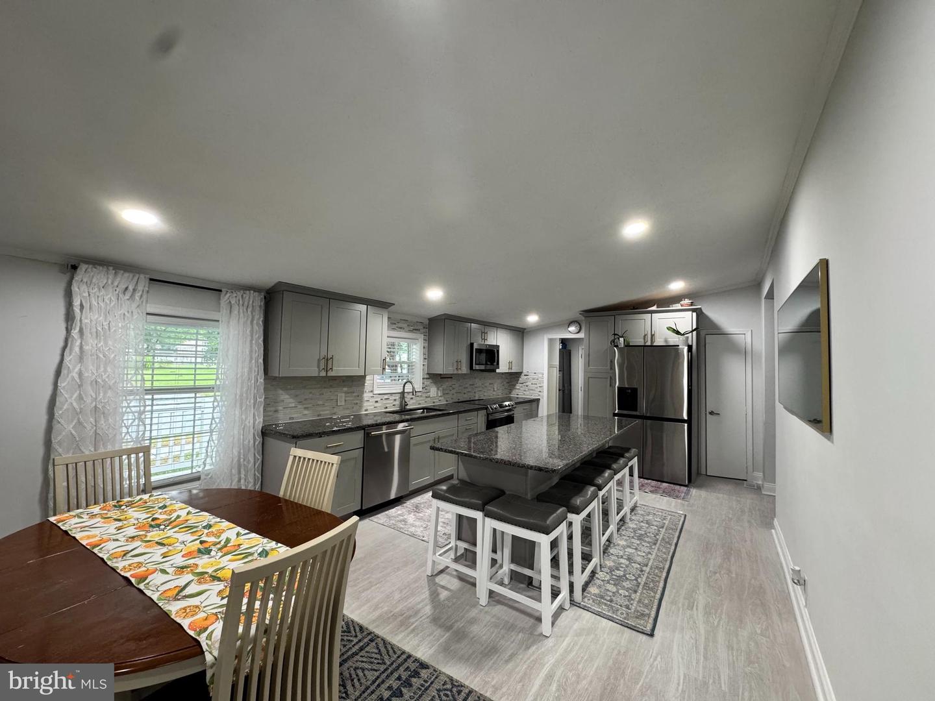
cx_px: 468
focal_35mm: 14
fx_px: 378
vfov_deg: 85.7
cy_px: 350
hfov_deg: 102.1
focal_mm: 2.22
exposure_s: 1/60
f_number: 2.2
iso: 250
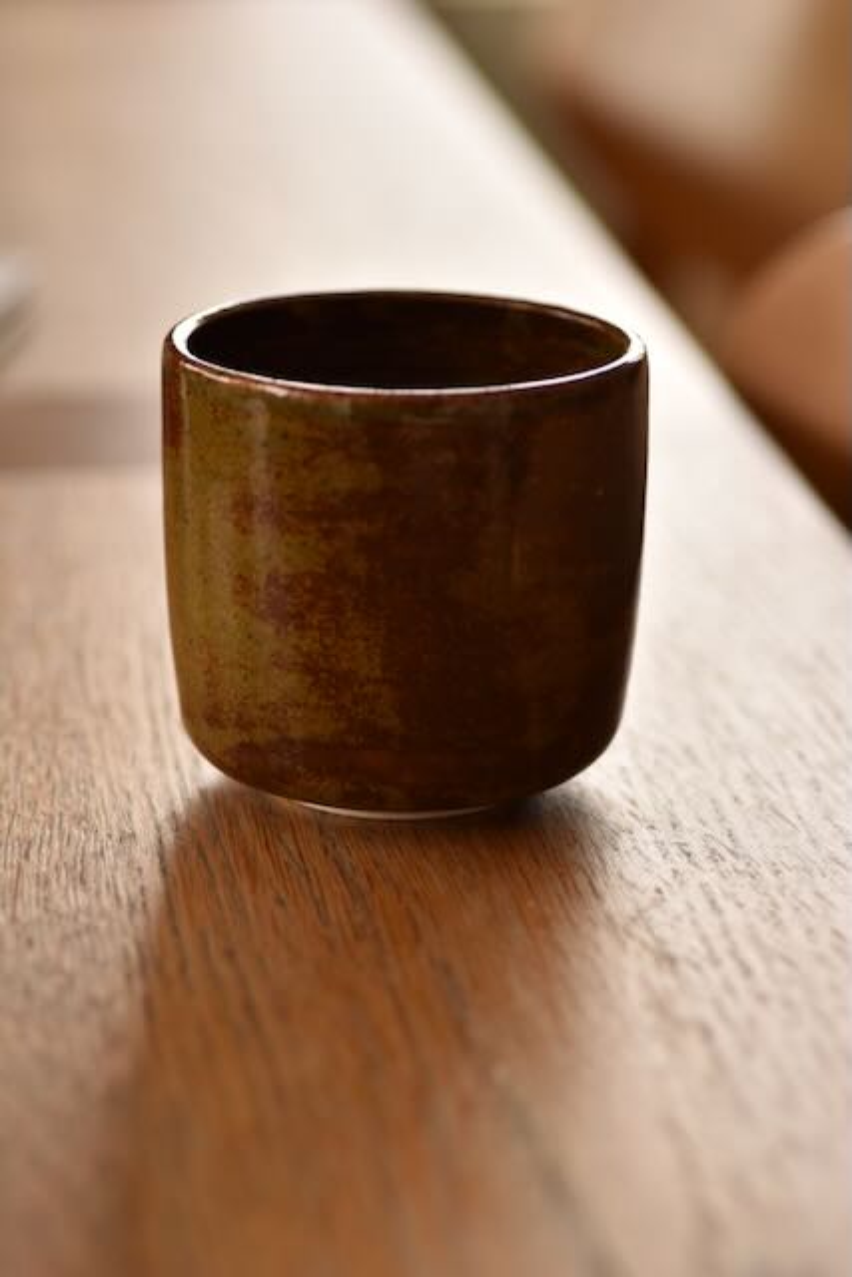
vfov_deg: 22.6
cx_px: 426
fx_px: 3193
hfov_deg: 15.2
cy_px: 638
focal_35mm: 90
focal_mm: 60
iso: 100
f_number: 4
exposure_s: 1/30
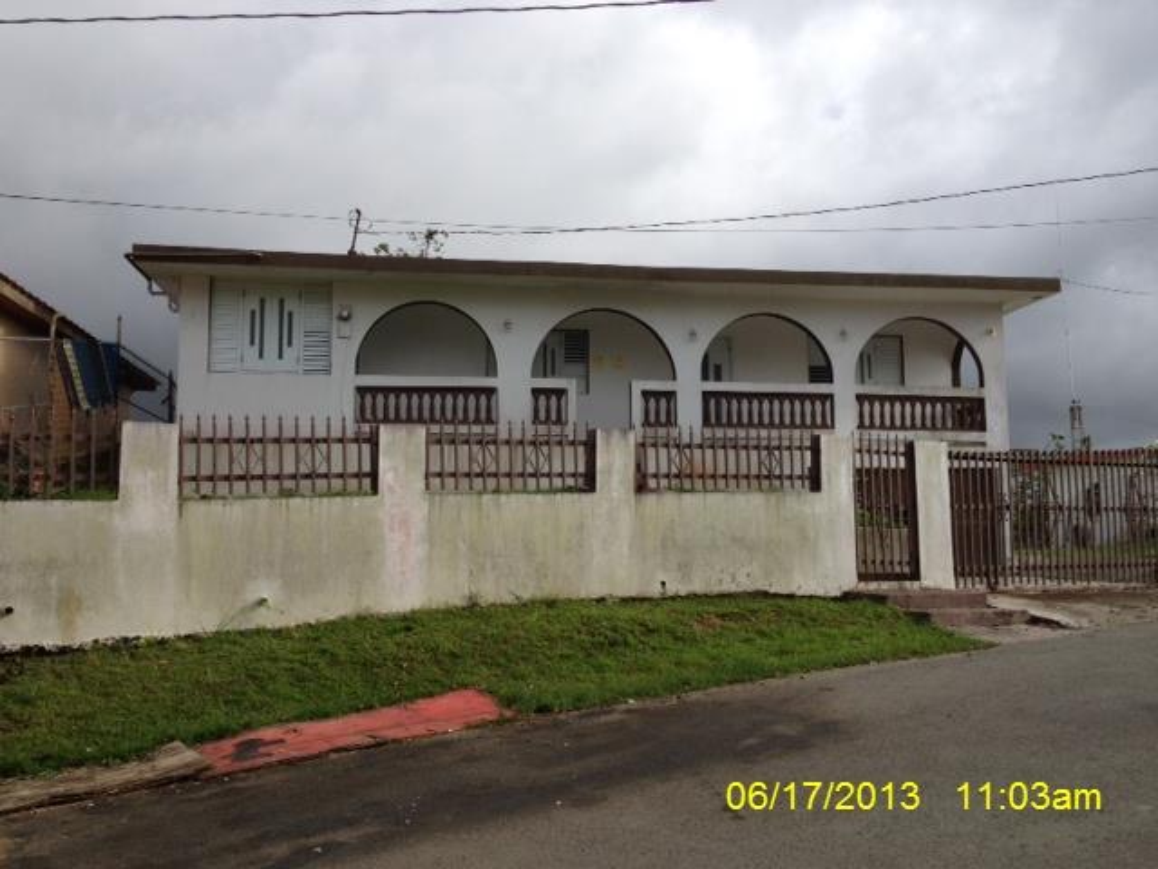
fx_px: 1171
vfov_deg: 40.7
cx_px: 579
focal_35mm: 35
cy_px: 434
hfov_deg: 52.6
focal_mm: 4.28
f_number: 2.4
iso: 64
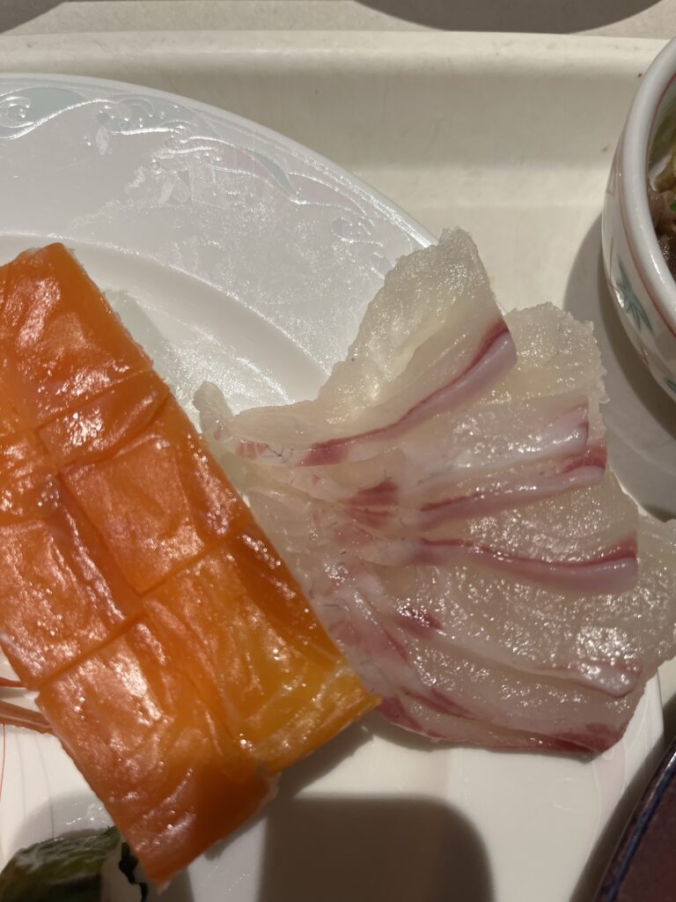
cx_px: 338
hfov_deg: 53.1
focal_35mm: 26
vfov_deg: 67.3
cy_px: 451
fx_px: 677
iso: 125
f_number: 1.6
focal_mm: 5.1
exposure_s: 1/120
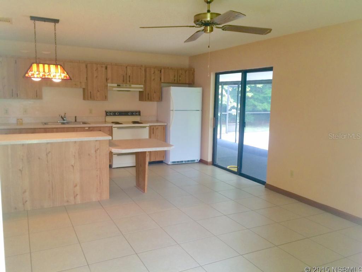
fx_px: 303
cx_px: 181
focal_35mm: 29
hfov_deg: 61.6
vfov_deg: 48.3
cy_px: 136
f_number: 2.2
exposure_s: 1/30
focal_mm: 4.15
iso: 100
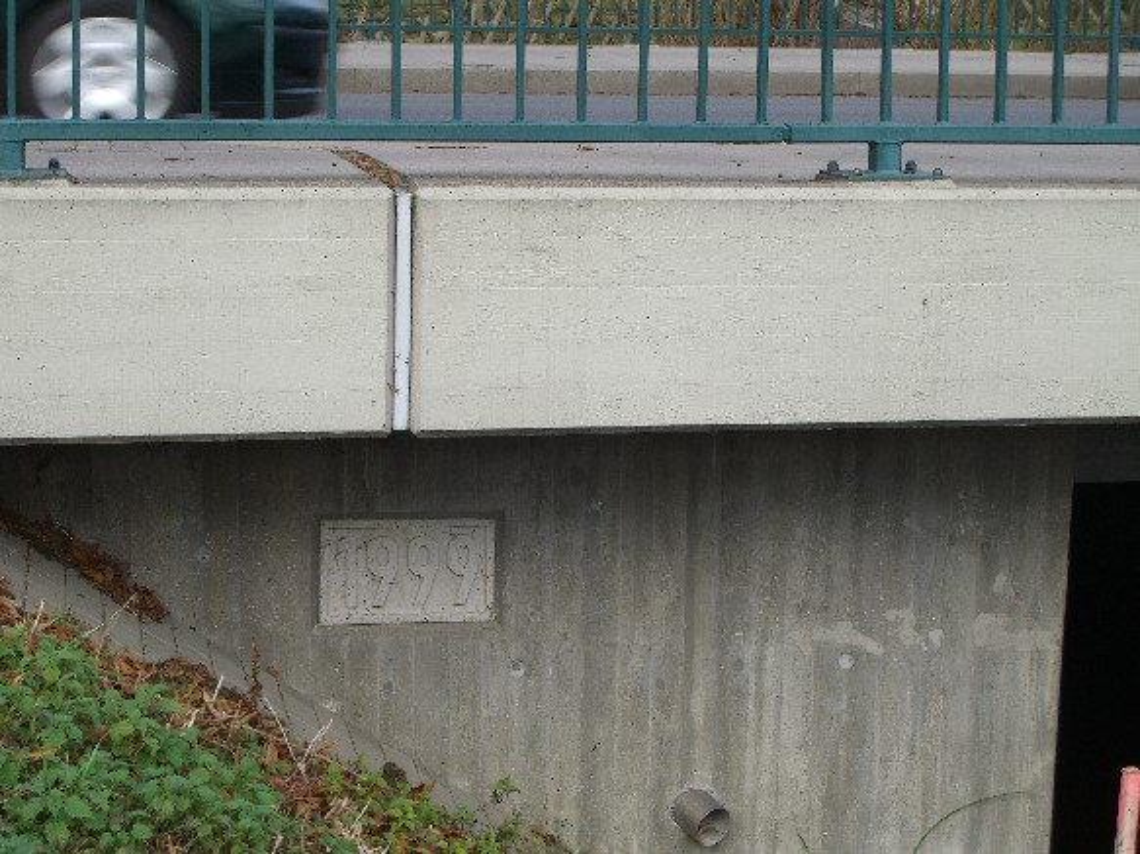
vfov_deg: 18.4
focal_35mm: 80
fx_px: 2634
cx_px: 570
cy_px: 427
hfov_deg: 24.4
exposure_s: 1/160
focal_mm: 16.6
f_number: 4.4
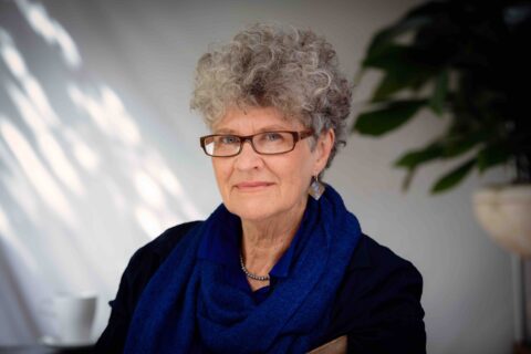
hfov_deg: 18.3
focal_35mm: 112
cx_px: 266
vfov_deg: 12.2
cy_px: 177
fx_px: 1652
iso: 250
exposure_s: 1/125
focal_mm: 112
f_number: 4
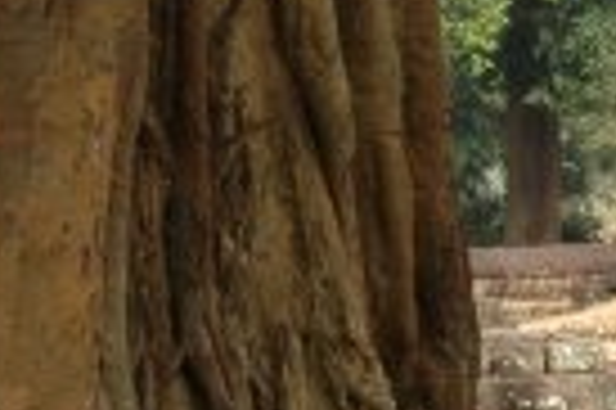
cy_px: 77
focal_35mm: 395
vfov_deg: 3.5
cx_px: 40
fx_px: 6751
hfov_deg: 5.2
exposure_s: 1/160
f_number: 6.3
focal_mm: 50
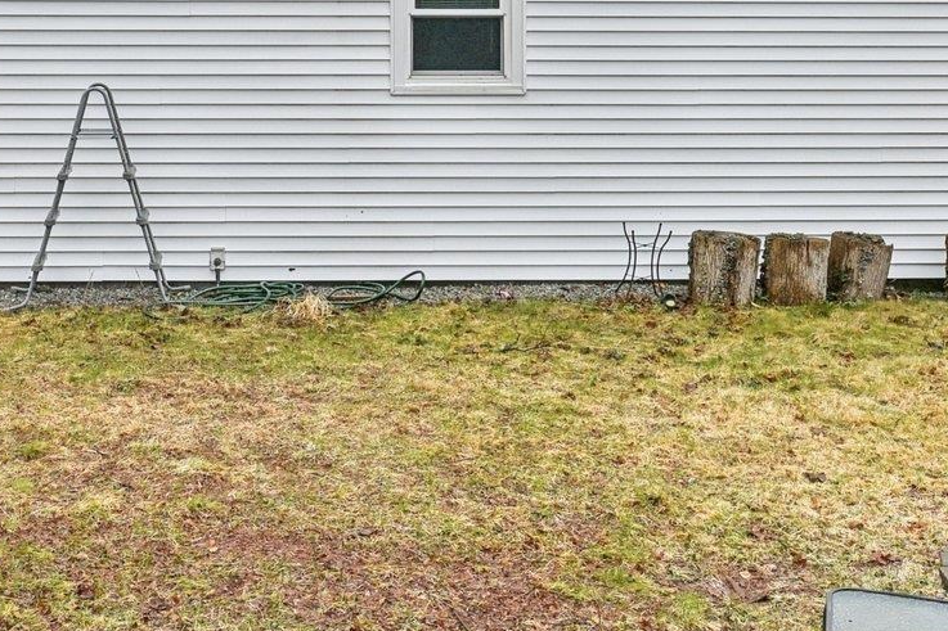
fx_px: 1316
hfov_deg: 39.2
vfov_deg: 23.7
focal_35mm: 50
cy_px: -193
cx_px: 332
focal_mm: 18
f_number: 8
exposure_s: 1/500
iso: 400
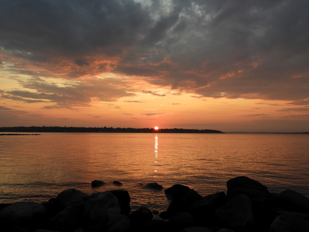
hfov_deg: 55.4
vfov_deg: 42.9
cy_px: 116
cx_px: 154
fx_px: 295
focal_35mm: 33
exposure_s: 1/160
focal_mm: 5.9
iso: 100
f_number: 3.6
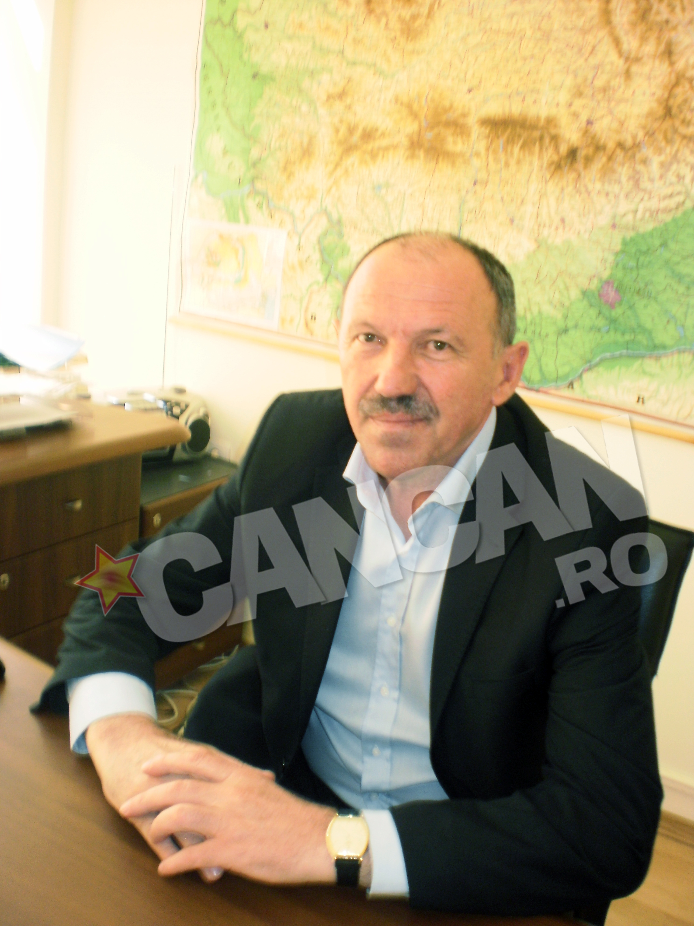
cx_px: 347
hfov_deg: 37.7
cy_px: 463
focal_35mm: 38
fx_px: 1016
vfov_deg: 49.0
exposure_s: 1/30
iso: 125
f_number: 3.1
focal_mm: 6.3
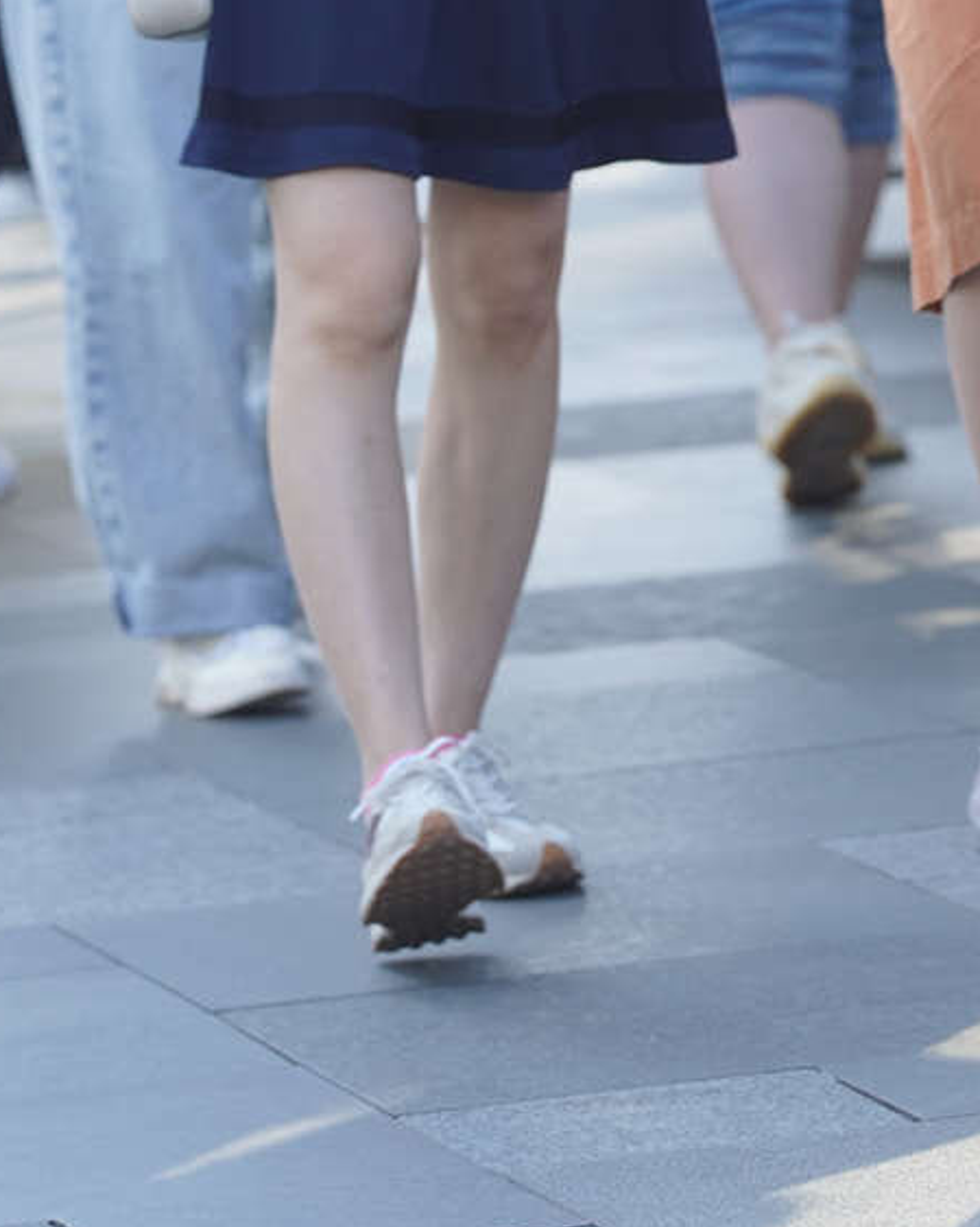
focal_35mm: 406
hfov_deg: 3.8
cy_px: -607
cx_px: 1069
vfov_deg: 4.7
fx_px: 14732
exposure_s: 1/500
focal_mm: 135
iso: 400
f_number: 4
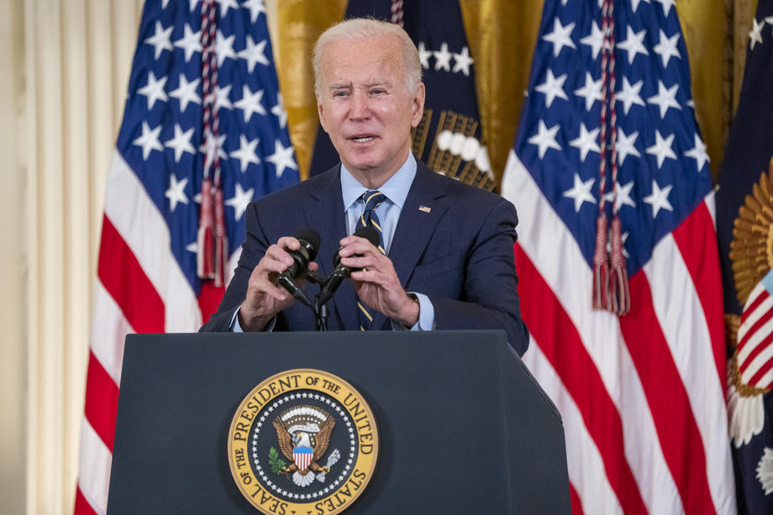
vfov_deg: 3.4
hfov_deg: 5.2
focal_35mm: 400
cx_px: 386
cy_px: 258
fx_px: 8587
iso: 4000
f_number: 5.6
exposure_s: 1/125
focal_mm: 400
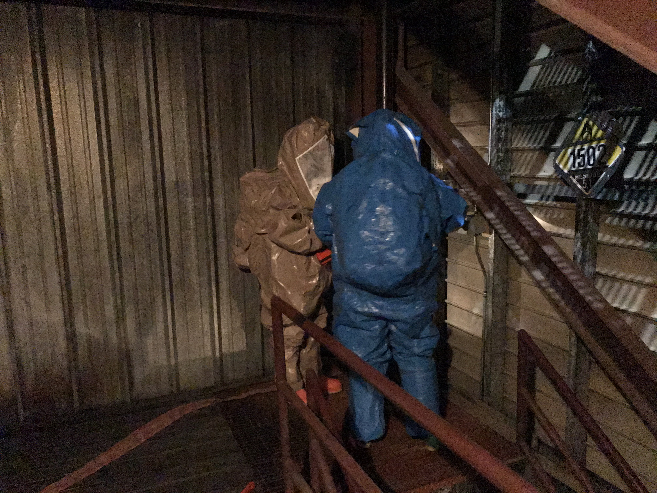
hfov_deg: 63.4
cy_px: 246
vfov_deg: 49.7
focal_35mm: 28
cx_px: 328
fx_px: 531
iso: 1600
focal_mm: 3.99
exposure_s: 1/16
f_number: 1.8
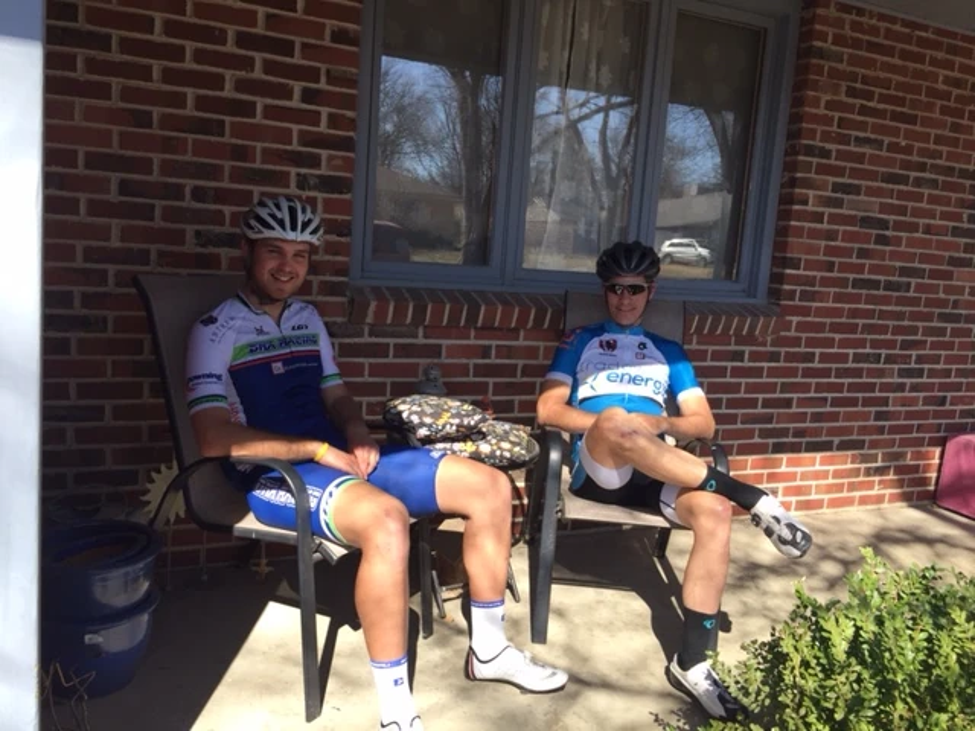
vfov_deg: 48.2
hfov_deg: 61.7
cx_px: 488
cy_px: 366
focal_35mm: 29
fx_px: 817
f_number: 2.2
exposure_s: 1/534
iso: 32
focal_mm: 4.15
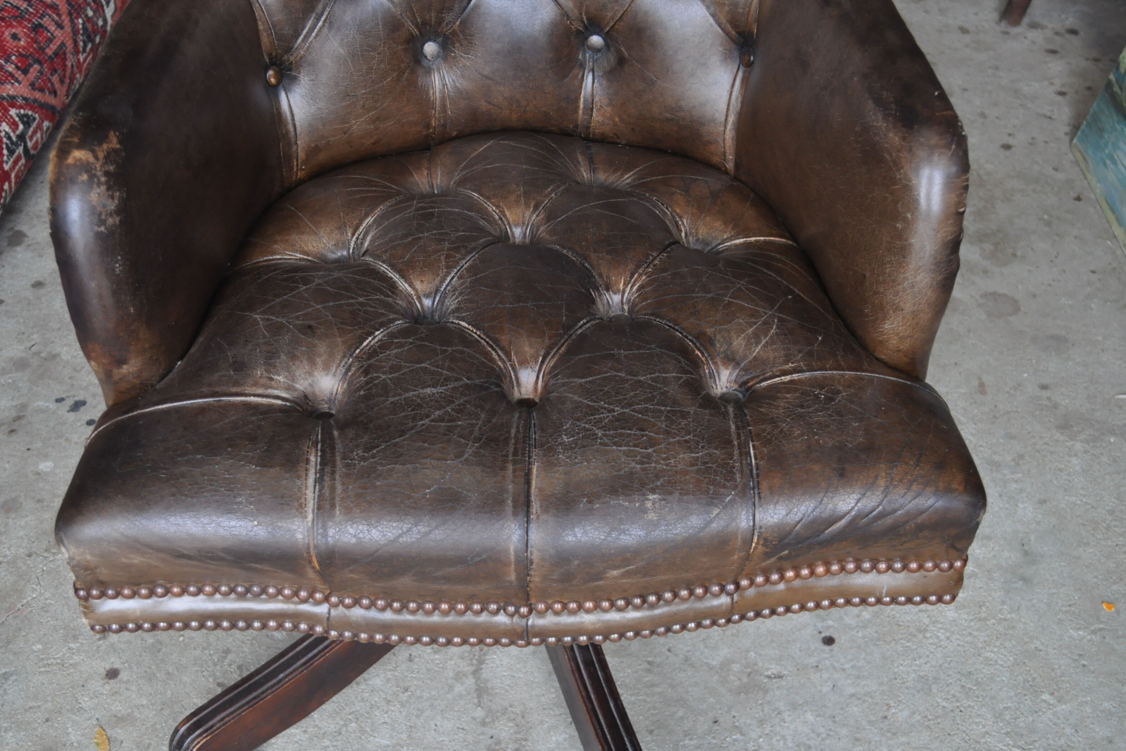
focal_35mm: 49
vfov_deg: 27.5
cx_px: 575
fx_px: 1532
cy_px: 379
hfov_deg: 40.3
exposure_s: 1/50
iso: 800
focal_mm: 32
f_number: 4.8
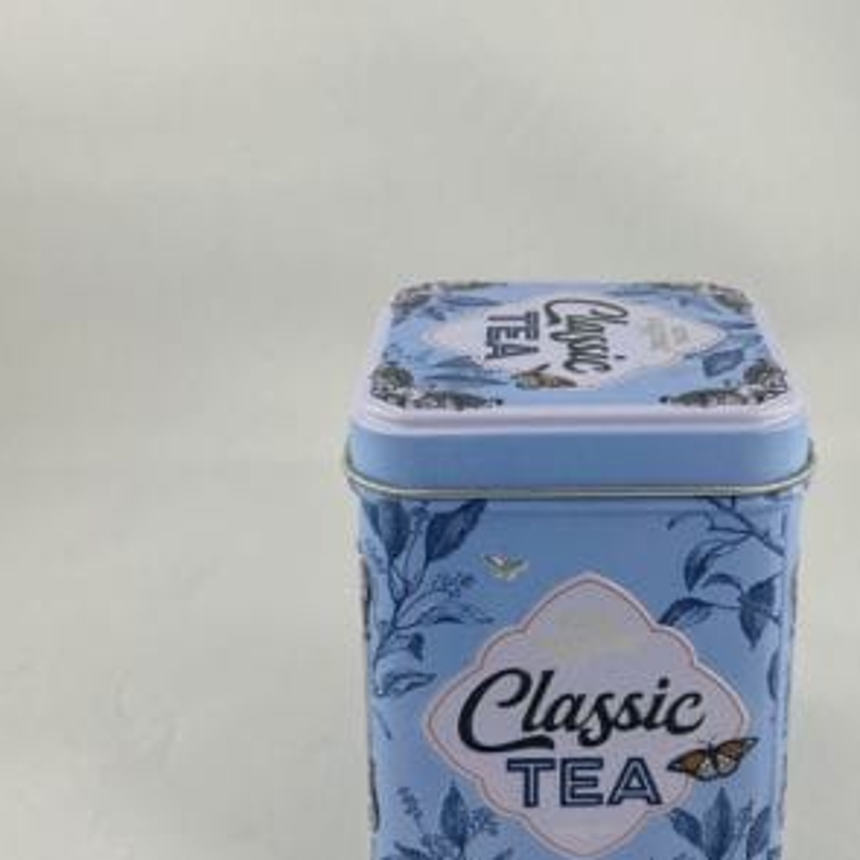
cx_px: 583
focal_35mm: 52
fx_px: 1462
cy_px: 360
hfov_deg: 32.5
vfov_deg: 32.7
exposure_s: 1/122
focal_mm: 4.25
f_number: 1.8
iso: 50
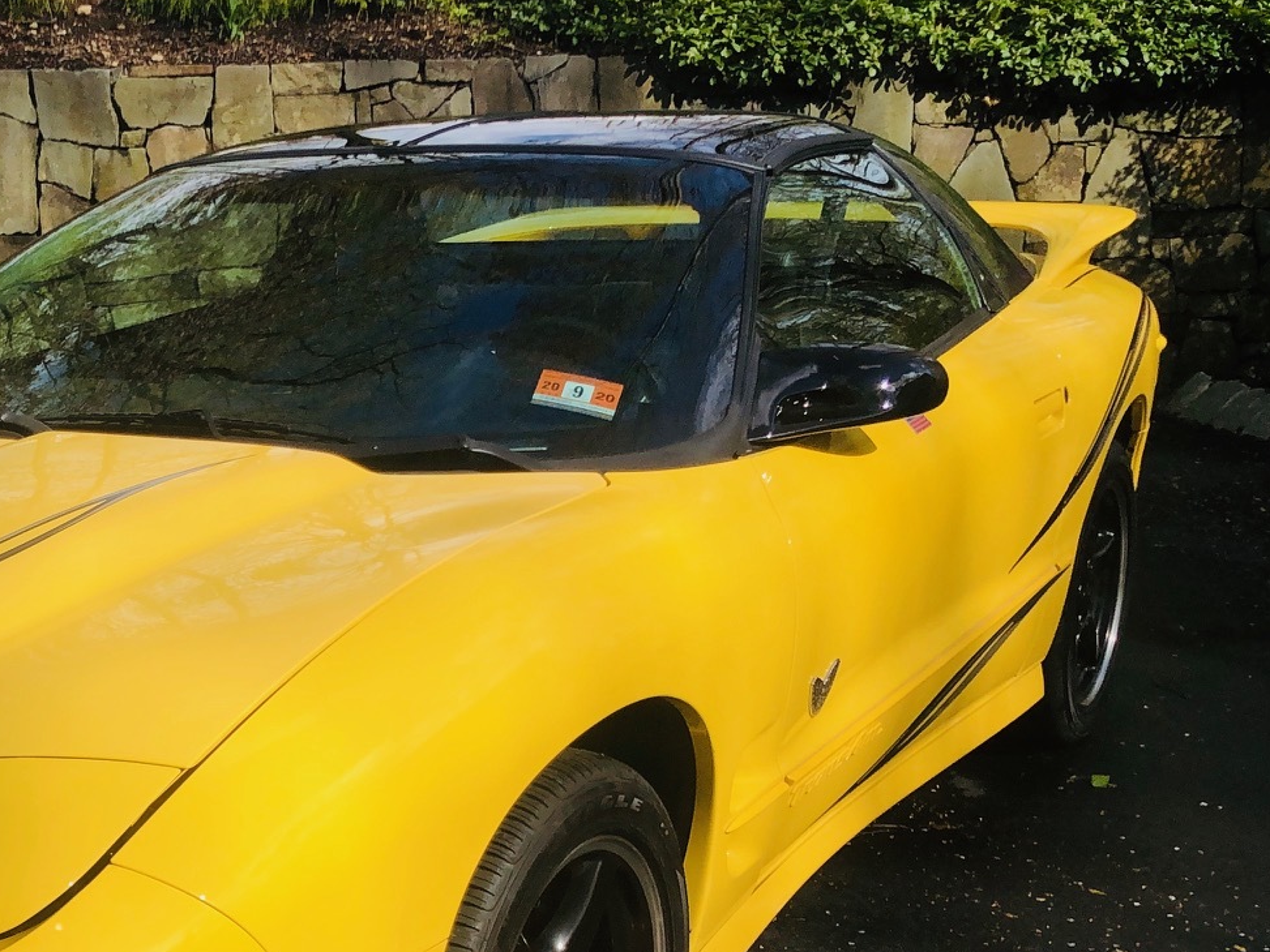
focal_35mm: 58
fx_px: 2128
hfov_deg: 31.3
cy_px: 664
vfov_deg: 25.1
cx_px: 72
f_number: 1.8
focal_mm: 3.99
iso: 20
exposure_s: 1/1799
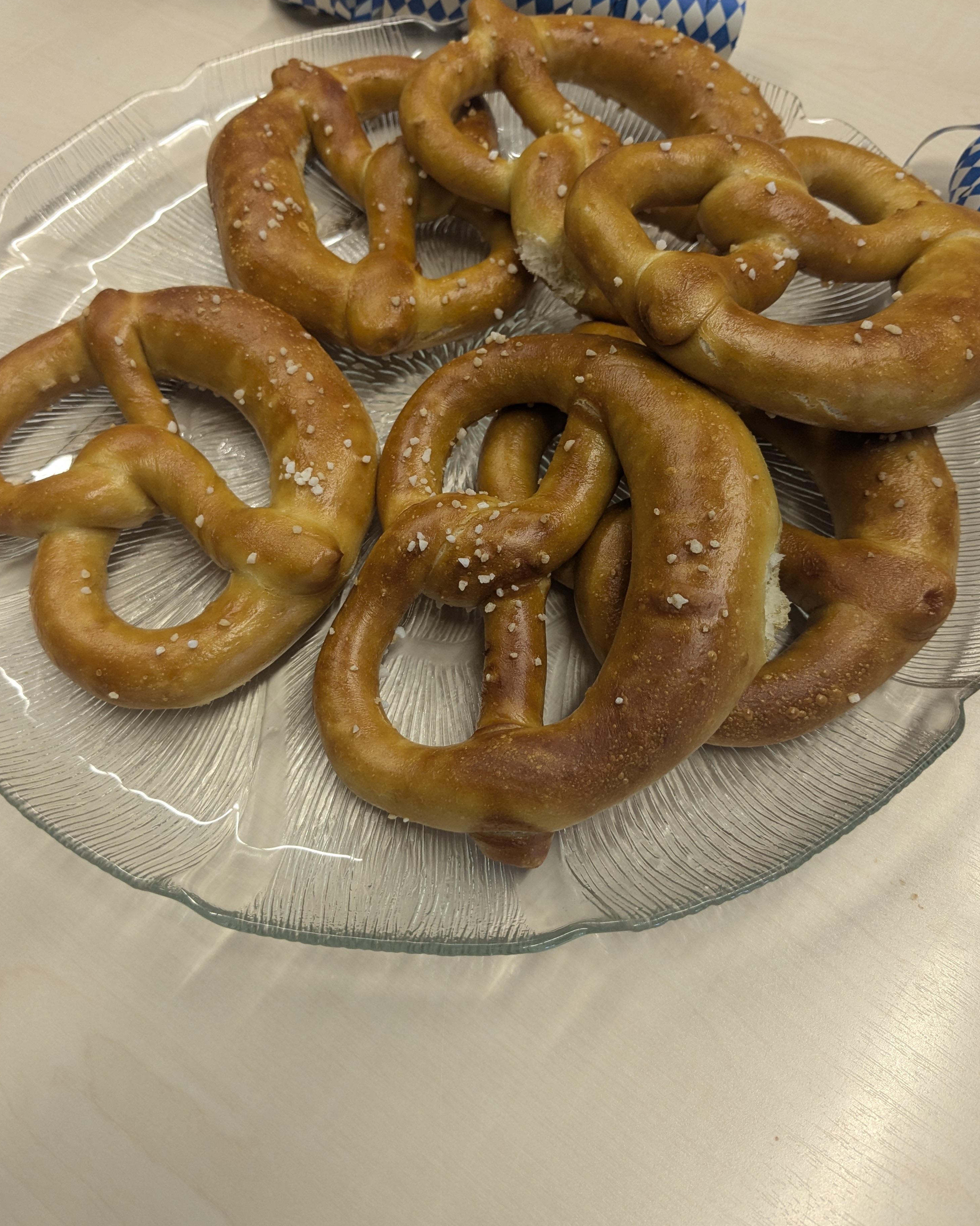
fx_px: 1051
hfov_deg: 50.0
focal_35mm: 29
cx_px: 485
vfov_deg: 60.4
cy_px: 568
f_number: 1.73
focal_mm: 4.38
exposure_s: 1/99.9
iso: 56
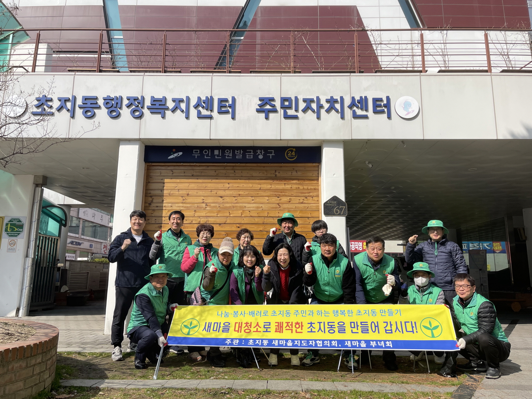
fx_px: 384
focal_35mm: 25
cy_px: 200
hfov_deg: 69.4
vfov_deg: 54.9
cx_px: 266
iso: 32
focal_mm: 5.1
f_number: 1.6
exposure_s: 1/3086
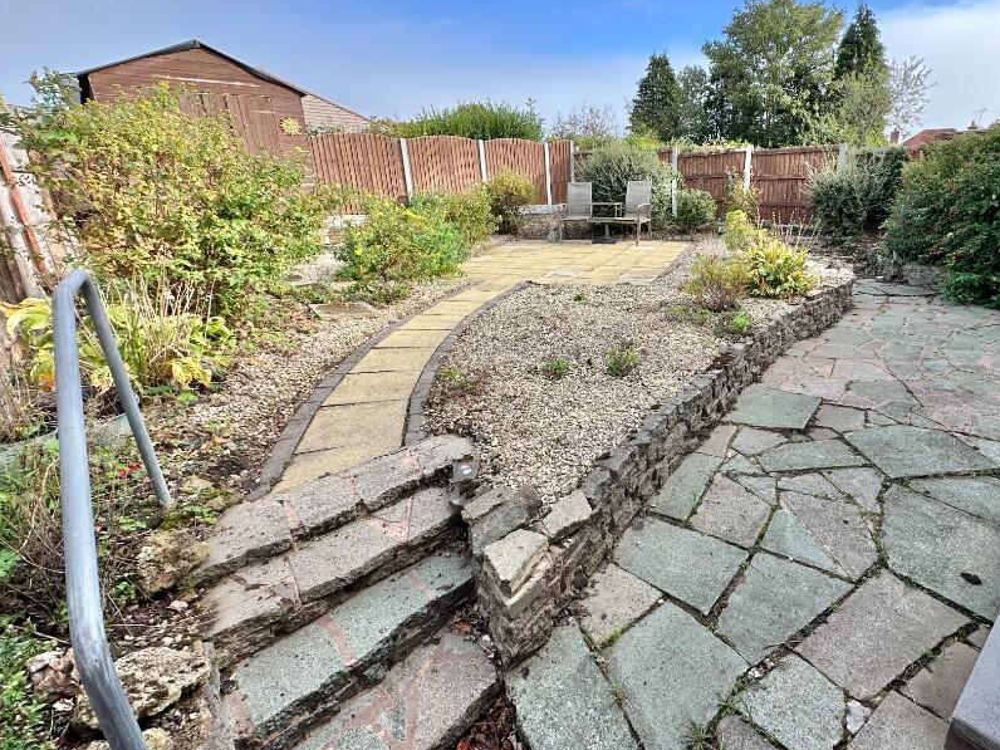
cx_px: 612
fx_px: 520
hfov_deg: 86.4
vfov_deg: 71.5
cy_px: 356
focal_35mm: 18
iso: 40
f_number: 2.2
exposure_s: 1/475
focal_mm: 2.22
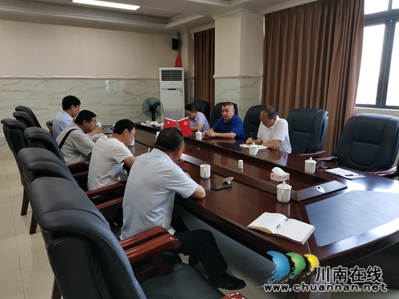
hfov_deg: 67.3
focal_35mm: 26
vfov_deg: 53.1
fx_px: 300
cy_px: 150
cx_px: 200
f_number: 1.8
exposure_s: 1/100
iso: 160
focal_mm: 4.75
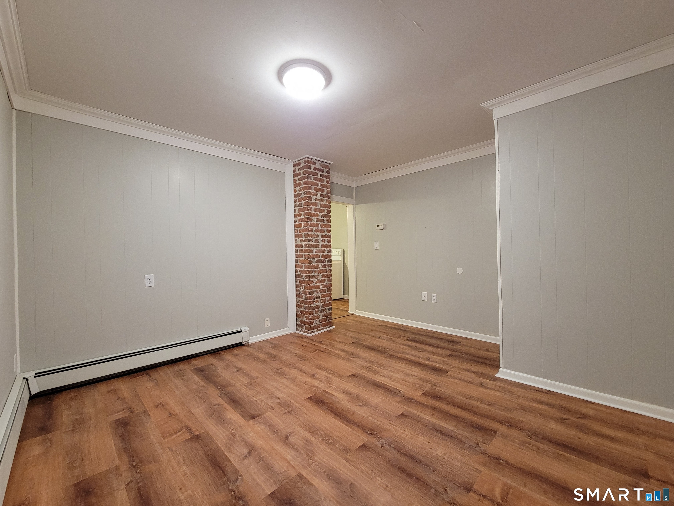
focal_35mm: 13
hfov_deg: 106.2
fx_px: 253
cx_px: 337
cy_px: 253
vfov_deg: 89.9
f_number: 2.2
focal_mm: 2.2
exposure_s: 1/30
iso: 400
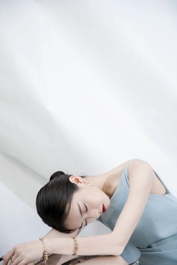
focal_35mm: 69
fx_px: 509
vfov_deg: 29.2
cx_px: 88
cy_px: 132
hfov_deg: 19.7
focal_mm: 70
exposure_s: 1/100
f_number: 3.2
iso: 1250
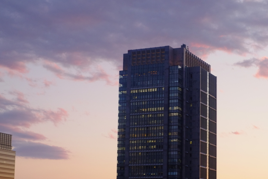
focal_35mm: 82
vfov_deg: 16.6
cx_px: 173
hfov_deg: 24.7
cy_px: 131
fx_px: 610
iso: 800
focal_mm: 35
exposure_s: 1/75
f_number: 5.6
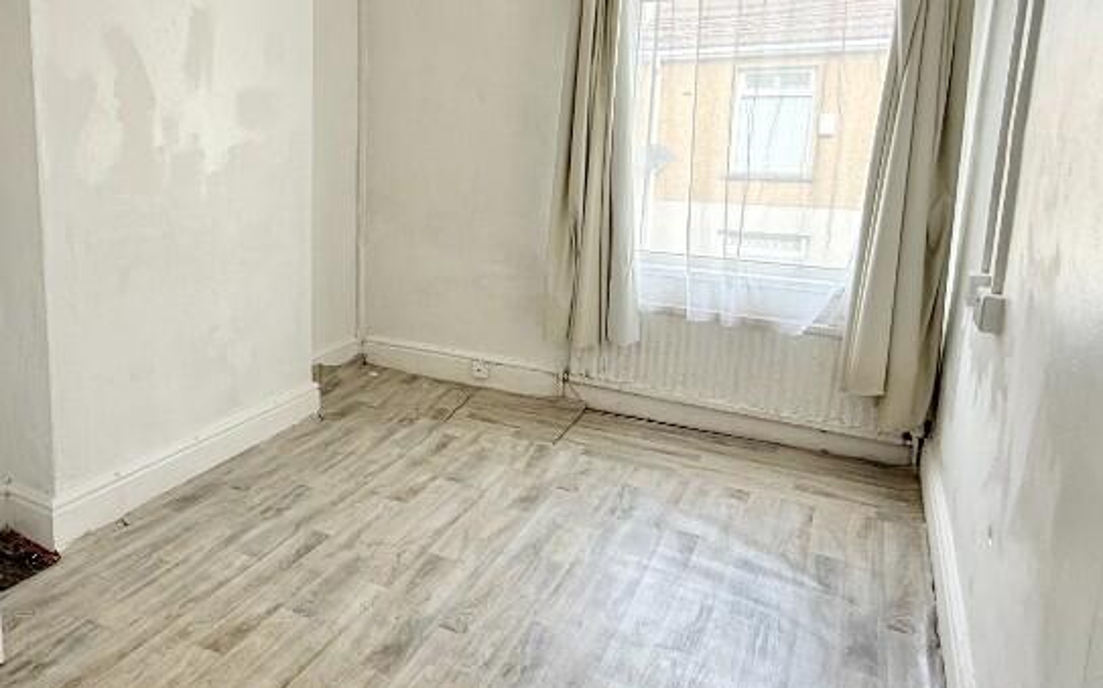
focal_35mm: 28
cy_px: 260
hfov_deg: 63.9
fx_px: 841
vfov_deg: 44.2
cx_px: 325
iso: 100
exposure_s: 1/99
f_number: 2.2
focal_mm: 2.22
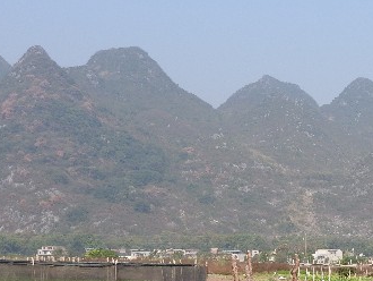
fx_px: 1175
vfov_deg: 13.5
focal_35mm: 109
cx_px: 405
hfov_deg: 17.5
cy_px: 248
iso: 100
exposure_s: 1/800
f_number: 4
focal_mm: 8.1
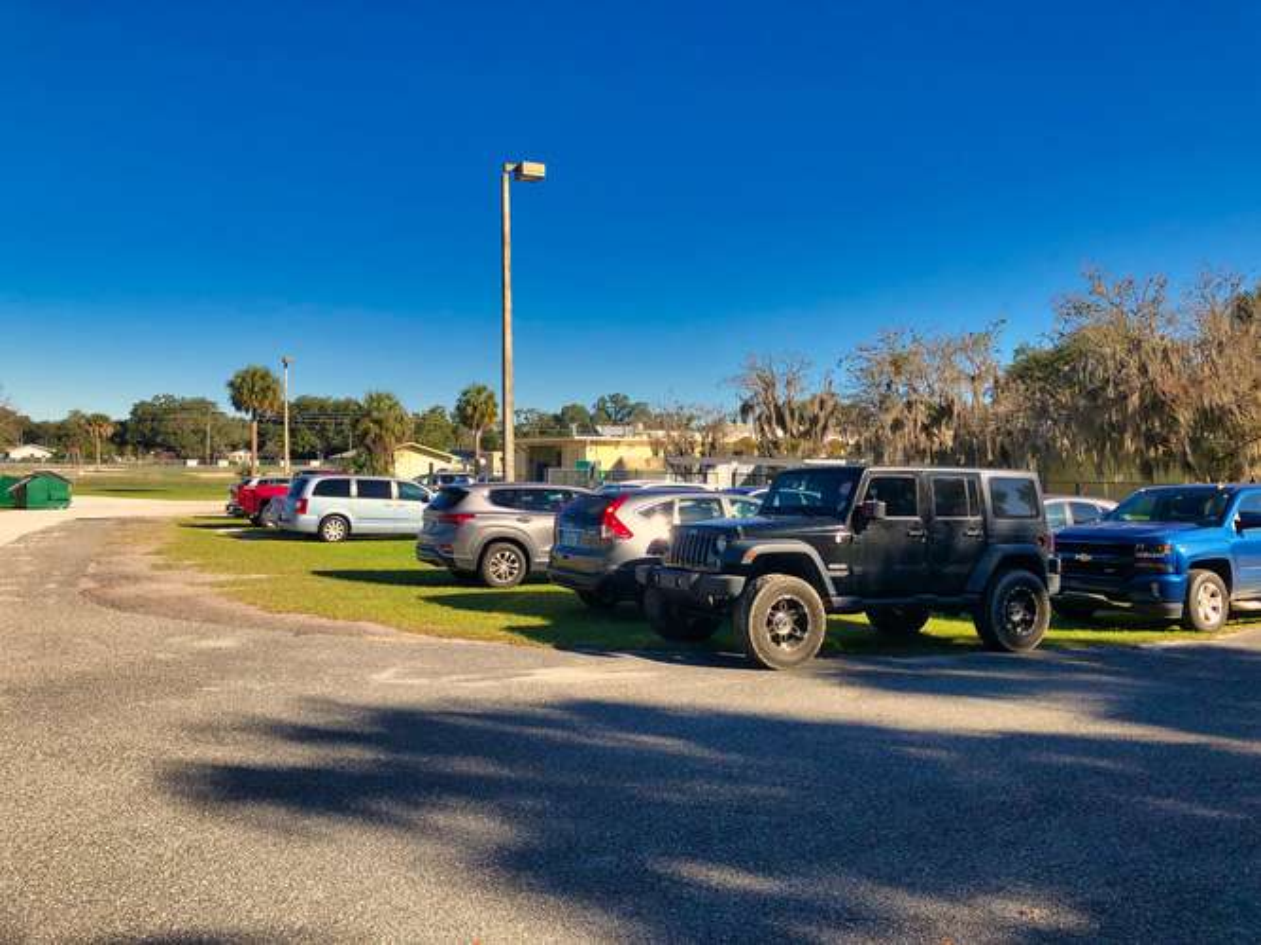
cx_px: 630
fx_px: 1020
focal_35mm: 28
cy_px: 472
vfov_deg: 49.7
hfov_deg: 63.5
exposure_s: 1/1845
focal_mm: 4
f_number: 1.8
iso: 20
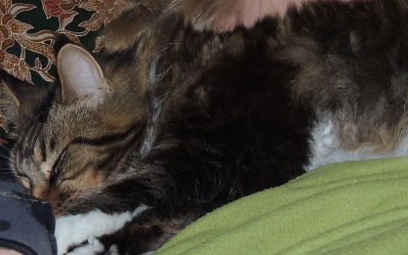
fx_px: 2301
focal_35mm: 207
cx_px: 227
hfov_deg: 10.1
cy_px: 72
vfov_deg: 6.3
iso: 200
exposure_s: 1/60
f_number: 4.3
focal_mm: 24
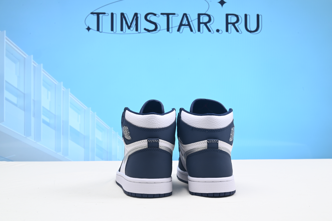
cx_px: 166
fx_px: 369
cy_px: 110
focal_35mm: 40
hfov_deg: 48.4
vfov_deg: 33.4
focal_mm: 40
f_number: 16
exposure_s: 1/2
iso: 100
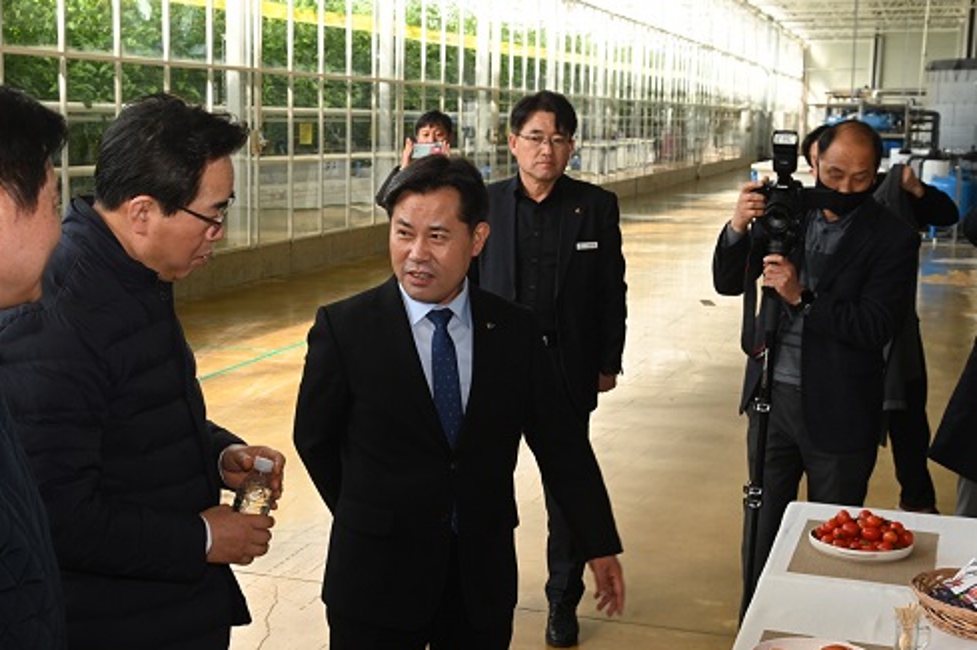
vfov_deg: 25.0
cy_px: 333
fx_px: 1464
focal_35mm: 54
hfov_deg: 36.8
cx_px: 386
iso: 640
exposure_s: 1/160
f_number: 7.1
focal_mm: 44
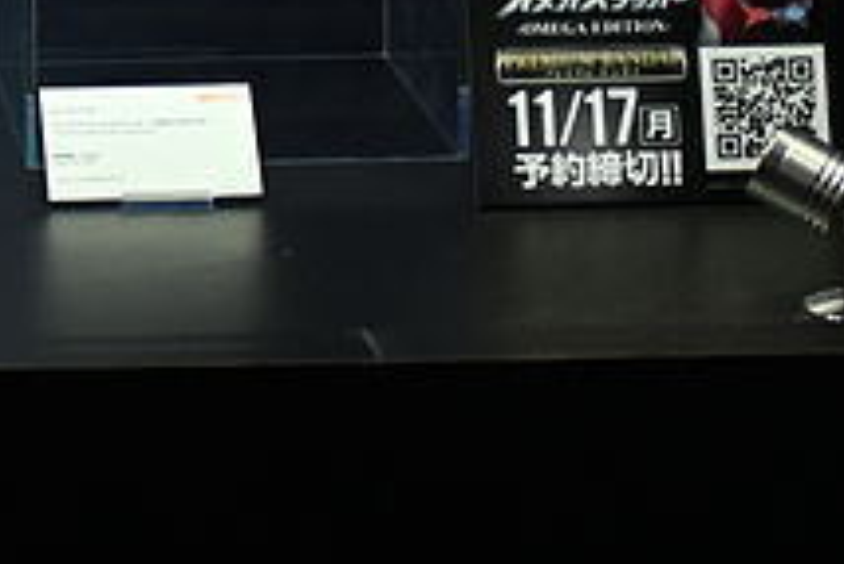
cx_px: -678
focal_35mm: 171
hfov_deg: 11.2
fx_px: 4007
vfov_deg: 7.8
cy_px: -392
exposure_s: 1/125
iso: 640
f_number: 4.8
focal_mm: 30.5
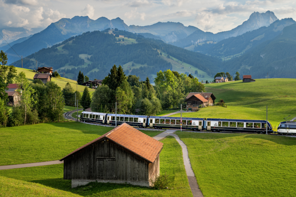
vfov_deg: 27.0
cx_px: 184
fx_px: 411
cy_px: 84
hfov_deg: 39.4
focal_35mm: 50
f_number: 11
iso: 64
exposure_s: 1/20
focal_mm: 39
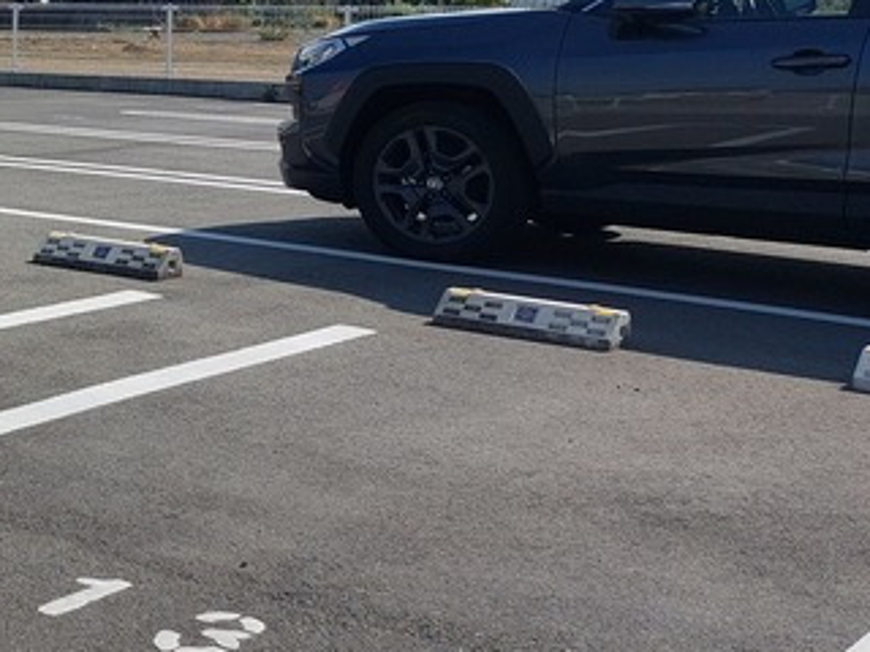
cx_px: -424
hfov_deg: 22.4
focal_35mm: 72
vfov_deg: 20.1
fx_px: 1810
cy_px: 76
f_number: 1.8
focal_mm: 5.23
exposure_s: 1/1500
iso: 25
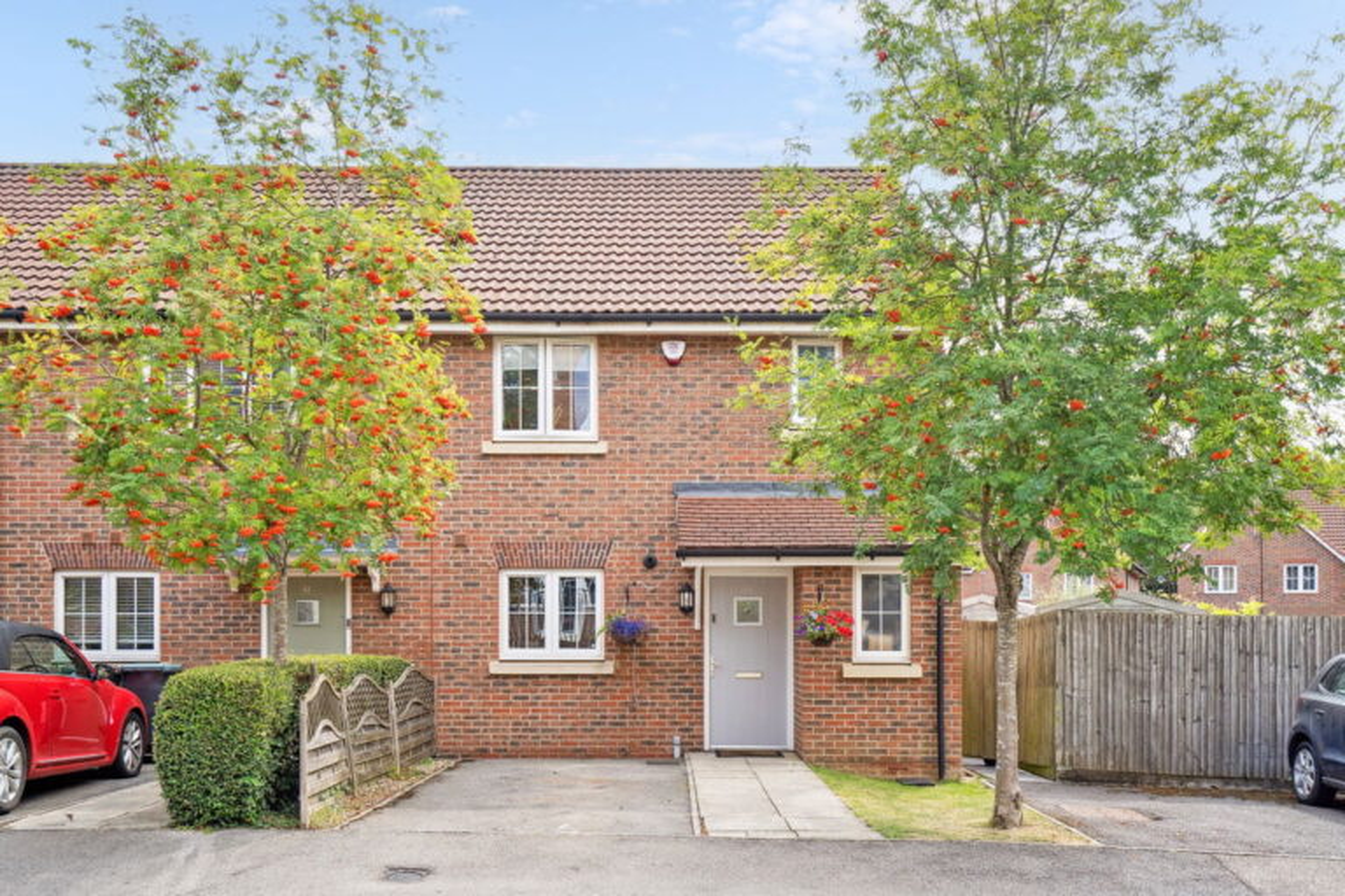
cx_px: 672
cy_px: 448
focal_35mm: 32
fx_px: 1195
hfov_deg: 58.7
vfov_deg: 41.1
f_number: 5.6
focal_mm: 32
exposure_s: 1/500
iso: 640
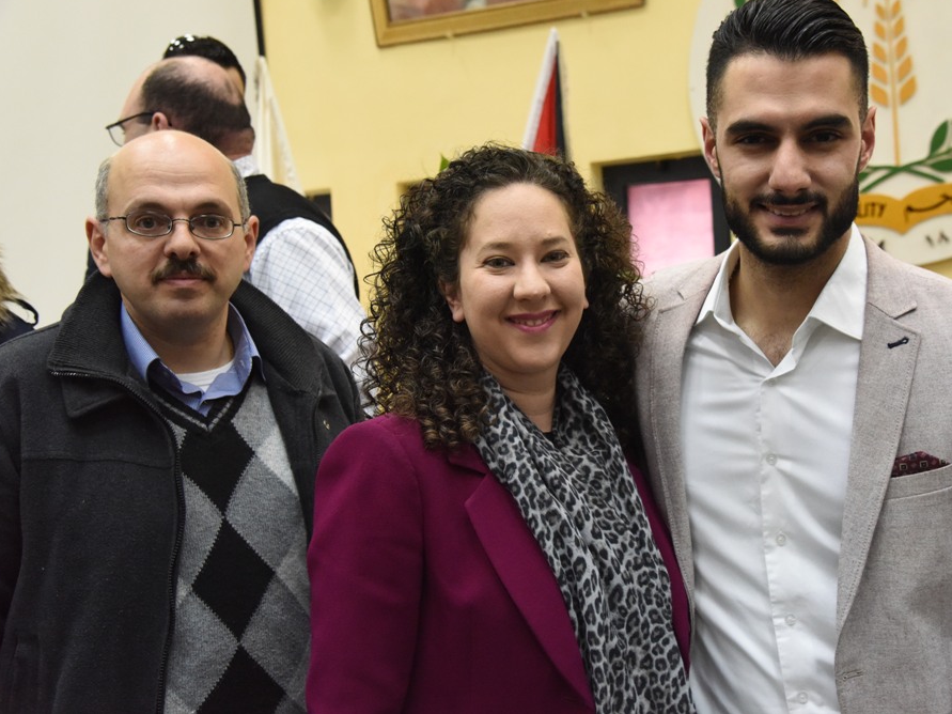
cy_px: 350
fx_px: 1155
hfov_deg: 44.7
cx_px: 544
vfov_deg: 34.3
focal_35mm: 42
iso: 6400
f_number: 6.3
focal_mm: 38
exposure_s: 1/160
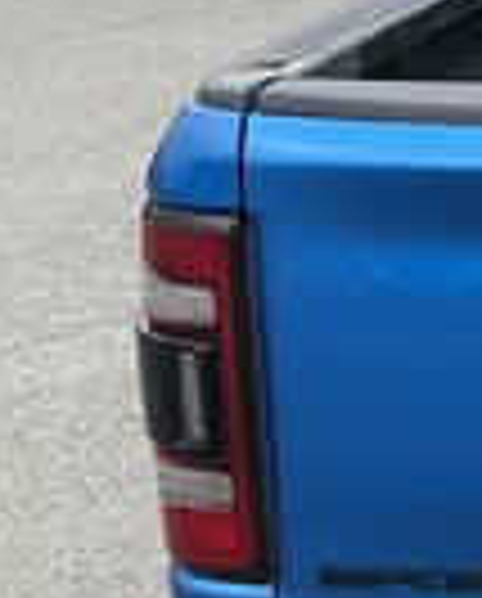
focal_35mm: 136
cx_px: 1131
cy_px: 225
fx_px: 2417
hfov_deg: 10.0
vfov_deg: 14.1
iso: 25
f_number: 1.8
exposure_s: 1/816
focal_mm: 3
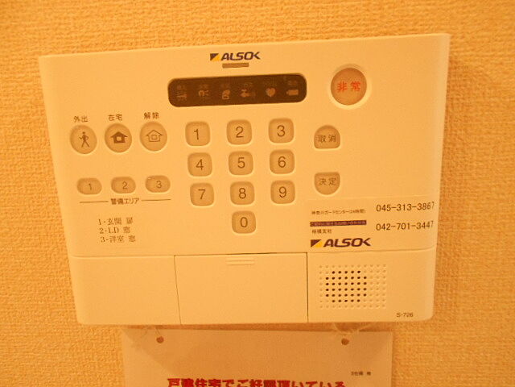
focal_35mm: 26
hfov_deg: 67.3
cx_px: 258
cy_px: 194
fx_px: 387
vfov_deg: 53.1
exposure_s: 1/60
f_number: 3.2
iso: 800
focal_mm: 4.6
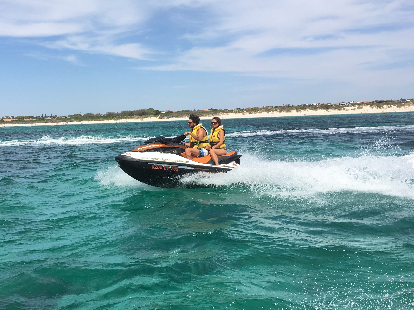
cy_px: 155
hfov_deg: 61.7
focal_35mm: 29
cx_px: 207
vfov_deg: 48.2
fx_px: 347
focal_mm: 4.15
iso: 25
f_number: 2.2
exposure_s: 1/2262
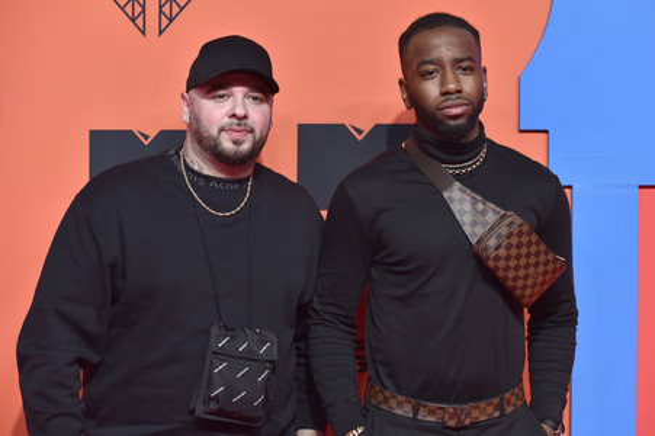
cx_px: 328
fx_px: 2036
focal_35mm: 112
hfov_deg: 18.3
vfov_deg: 12.2
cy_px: 218
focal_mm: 112
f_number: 4.5
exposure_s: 1/250
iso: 2000
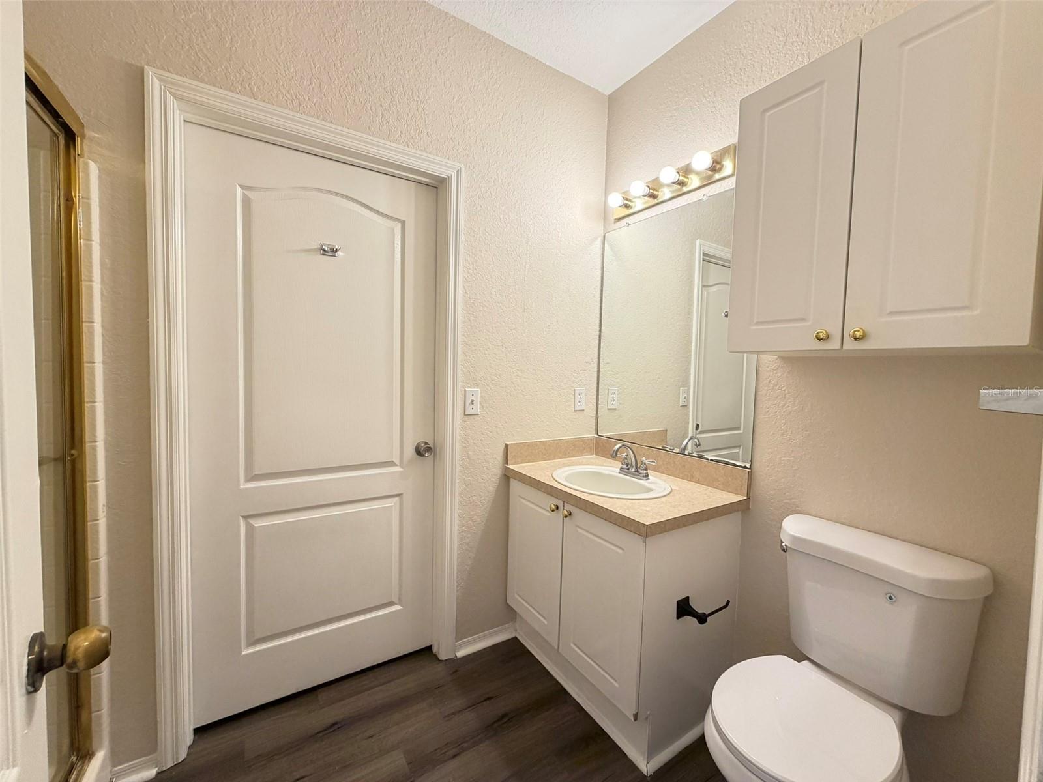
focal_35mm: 14
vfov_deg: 85.7
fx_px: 422
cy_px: 391
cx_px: 522
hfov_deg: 102.1
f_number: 2.2
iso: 200
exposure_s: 1/60
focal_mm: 2.22
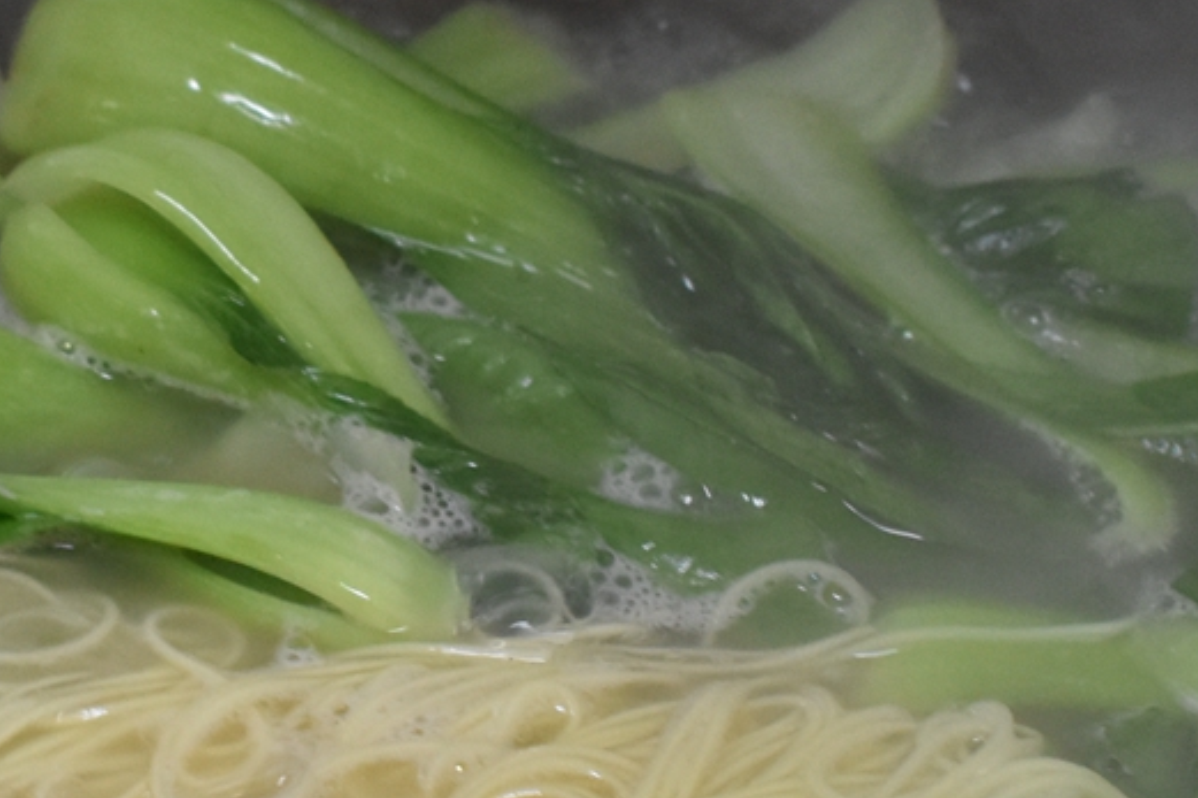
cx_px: 313
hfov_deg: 12.7
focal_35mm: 161
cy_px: 425
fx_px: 5347
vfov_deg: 8.5
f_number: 5
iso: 1600
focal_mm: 31
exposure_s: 1/50
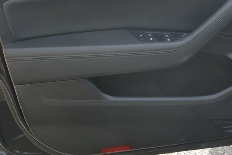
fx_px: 393
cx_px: 151
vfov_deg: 22.1
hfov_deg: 32.7
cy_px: 44
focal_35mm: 61
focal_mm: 10
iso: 160
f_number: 3.5
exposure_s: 1/400
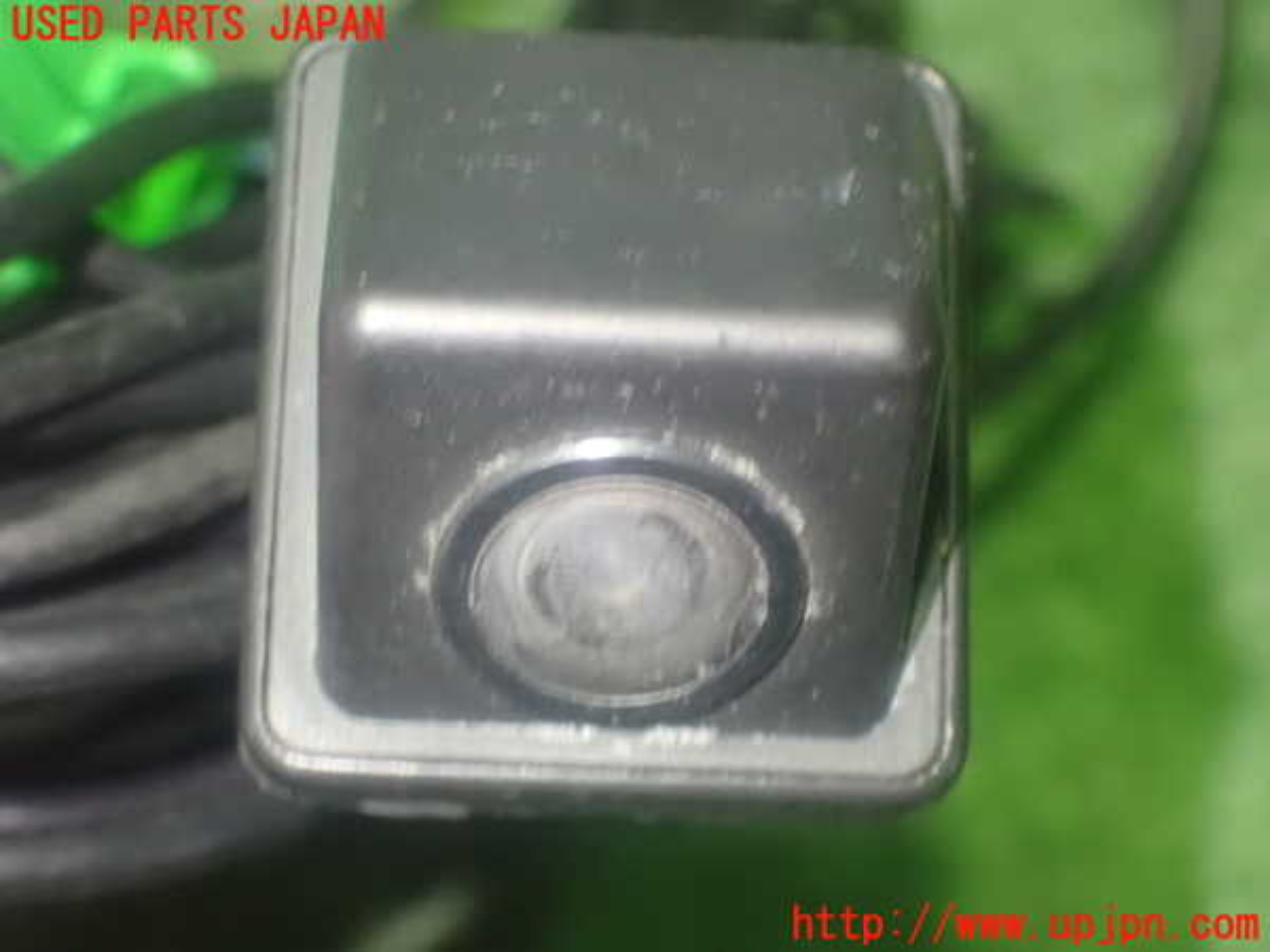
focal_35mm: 88
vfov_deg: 16.8
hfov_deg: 22.3
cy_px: 476
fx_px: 3229
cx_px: 635
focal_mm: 15.66
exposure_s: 1/15
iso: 1600
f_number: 4.5
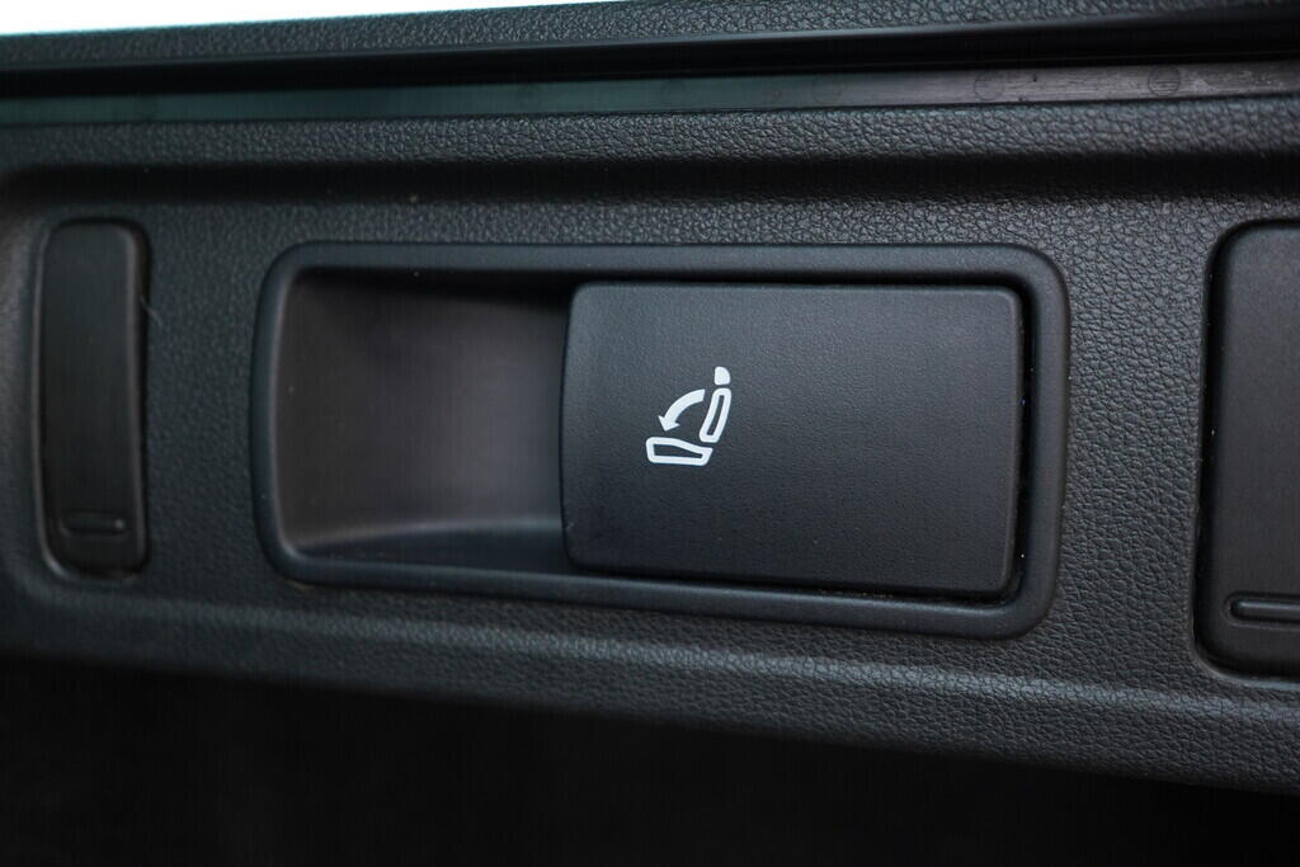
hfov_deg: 53.1
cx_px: 650
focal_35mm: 36
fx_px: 1300
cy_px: 434
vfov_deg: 36.9
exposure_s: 1/40
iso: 500
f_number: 2.8
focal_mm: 24
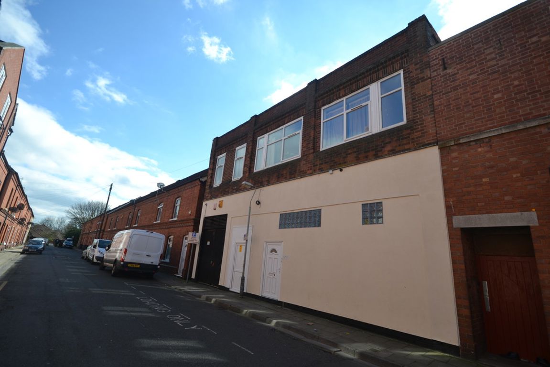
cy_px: 184
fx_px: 252
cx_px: 275
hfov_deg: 95.0
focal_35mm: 16
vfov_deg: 72.1
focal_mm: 11
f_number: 7.1
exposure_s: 1/200
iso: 100
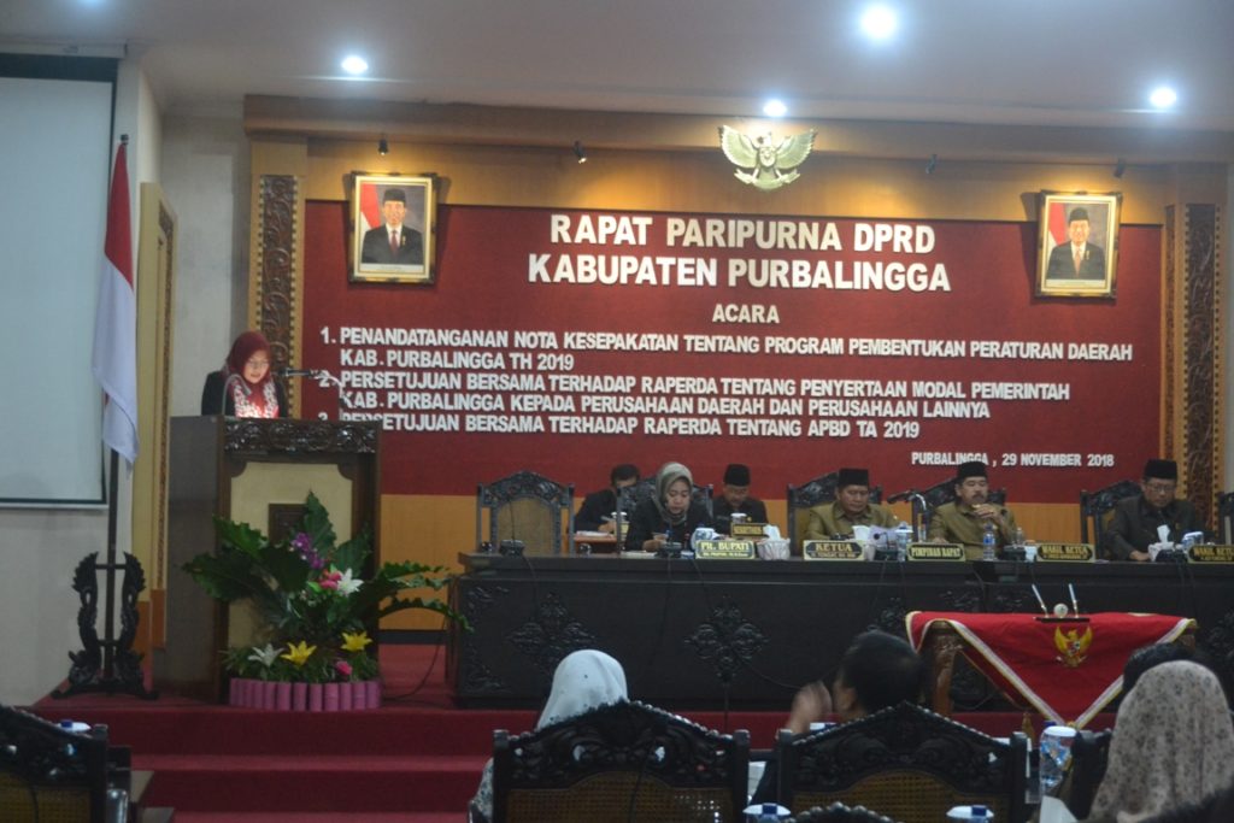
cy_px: 412
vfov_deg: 21.6
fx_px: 2160
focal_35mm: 63
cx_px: 617
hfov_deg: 31.9
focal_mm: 42
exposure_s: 1/15
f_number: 4.5
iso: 1800
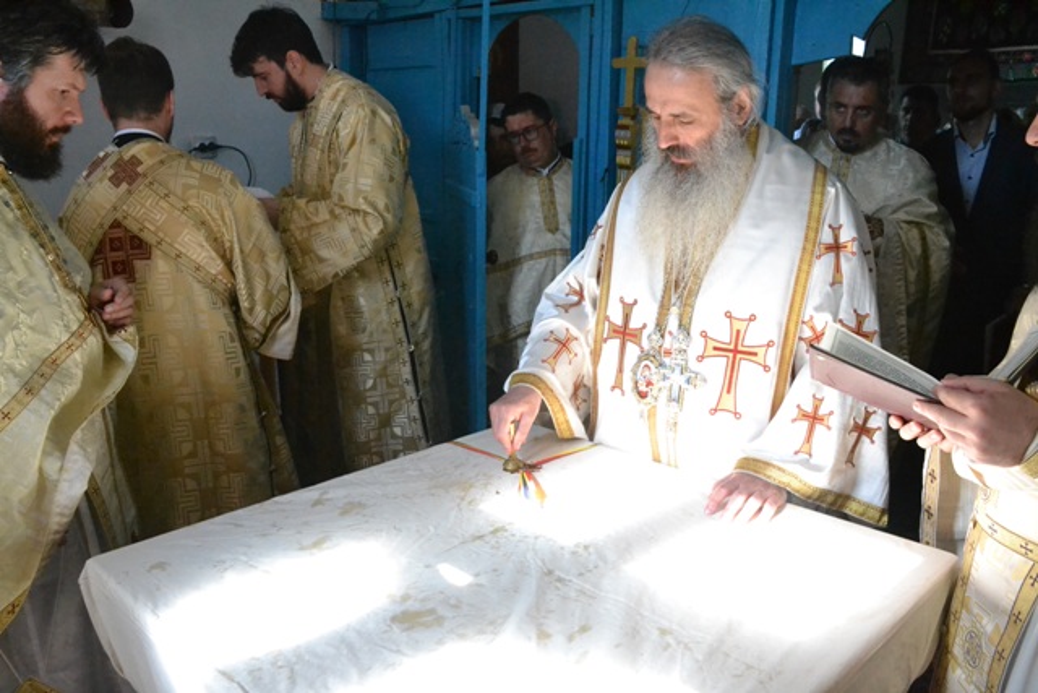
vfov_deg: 43.6
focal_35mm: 30
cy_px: 346
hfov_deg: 61.9
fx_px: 865
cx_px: 519
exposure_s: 1/800
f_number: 7.1
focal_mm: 20
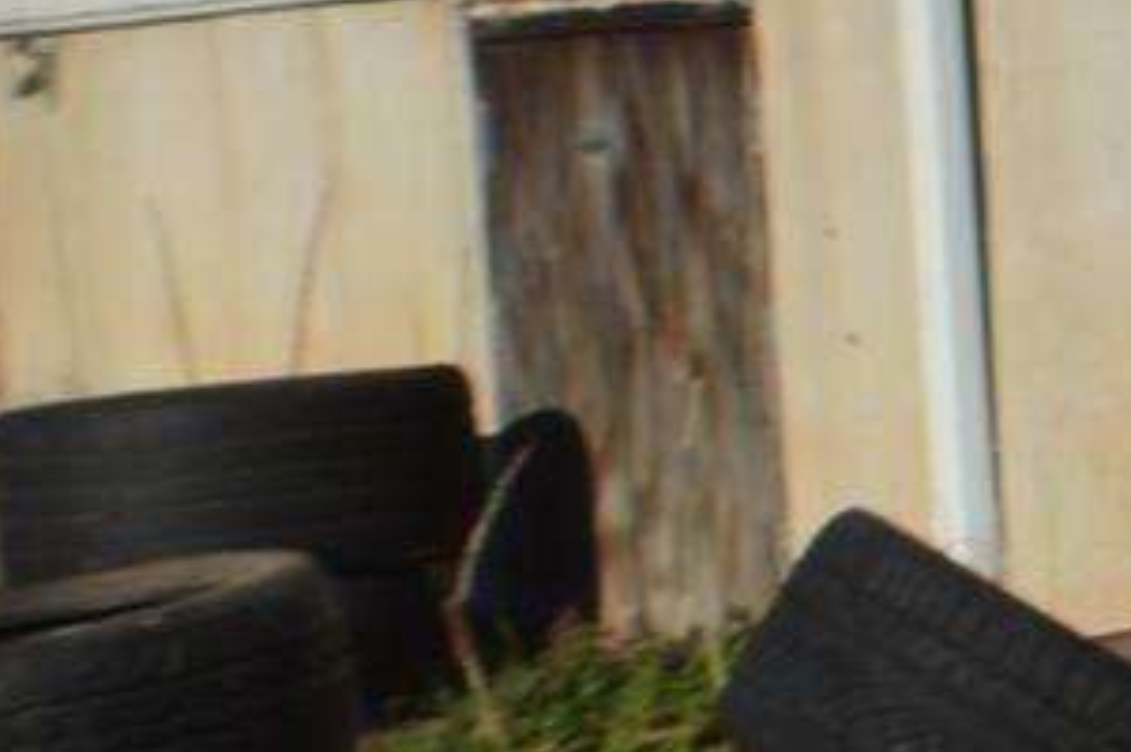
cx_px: 3288
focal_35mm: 306
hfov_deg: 6.2
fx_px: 9603
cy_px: -540
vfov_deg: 4.4
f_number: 9
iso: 100
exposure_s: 1/320
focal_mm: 30
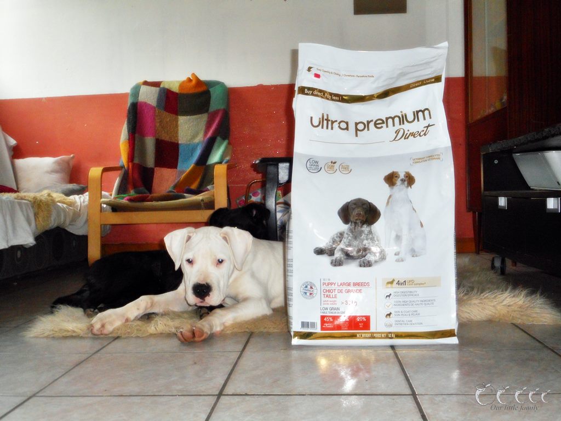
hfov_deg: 42.9
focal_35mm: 44
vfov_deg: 32.9
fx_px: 713
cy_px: 210
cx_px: 280
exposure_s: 1/30
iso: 280
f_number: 4.7
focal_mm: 7.9
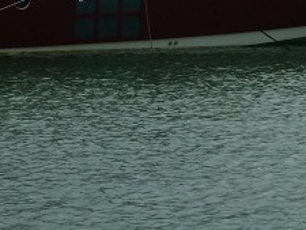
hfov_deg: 9.5
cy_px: -44
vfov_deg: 7.1
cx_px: 42
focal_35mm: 207
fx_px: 1831
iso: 80
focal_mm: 9.7
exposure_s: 1/400
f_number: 3.9
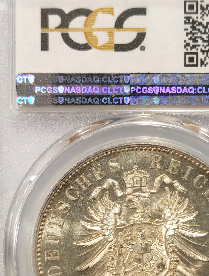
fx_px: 736
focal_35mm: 92
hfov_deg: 16.1
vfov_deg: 21.2
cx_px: 142
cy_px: 184
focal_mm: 5.56
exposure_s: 1/100
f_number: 16
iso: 100
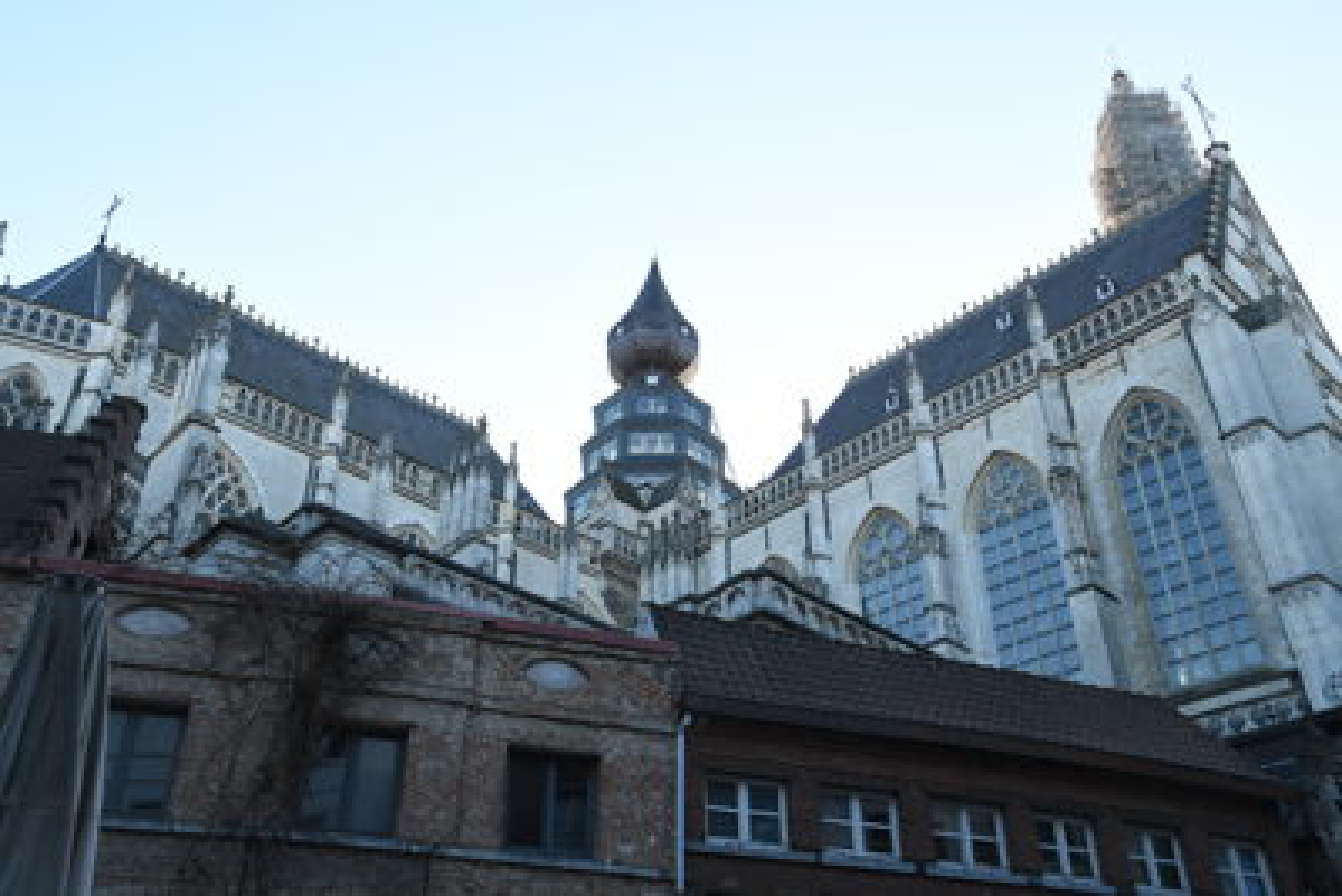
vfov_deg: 40.0
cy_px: 448
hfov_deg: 57.2
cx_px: 671
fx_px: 1231
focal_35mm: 33
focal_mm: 22
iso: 100
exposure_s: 1/60
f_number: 5
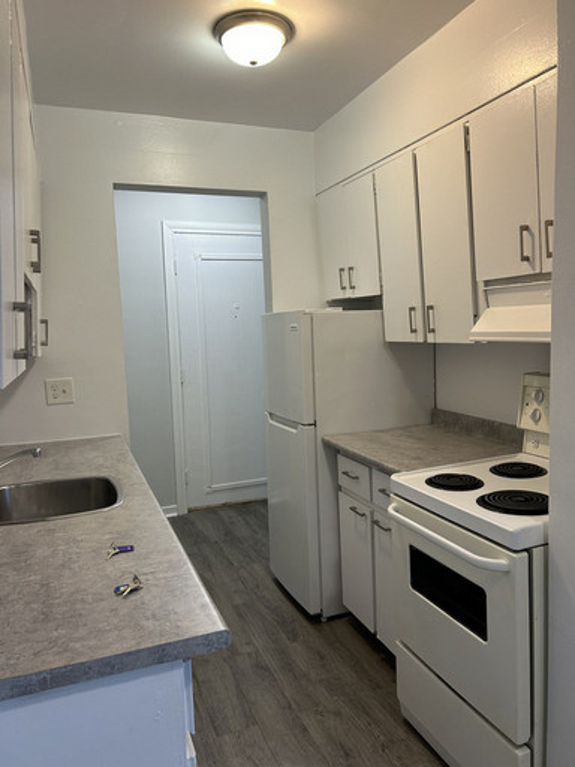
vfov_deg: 67.3
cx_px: 288
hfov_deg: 53.1
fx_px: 576
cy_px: 384
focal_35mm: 26
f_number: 1.5
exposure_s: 1/60
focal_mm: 5.7
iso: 80
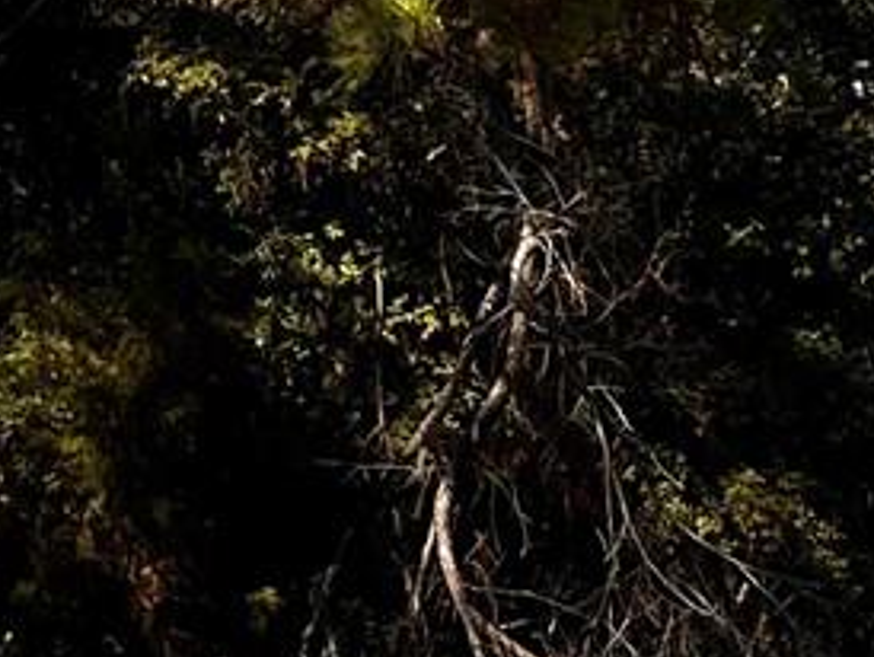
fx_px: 4902
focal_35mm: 194
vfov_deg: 7.5
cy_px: -328
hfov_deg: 9.9
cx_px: -332
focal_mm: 5.7
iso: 50
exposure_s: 1/1751
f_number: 1.5
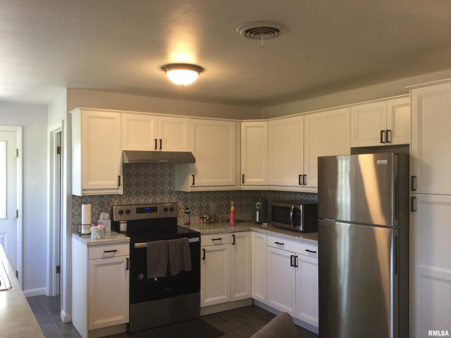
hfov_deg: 58.4
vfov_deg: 45.4
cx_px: 226
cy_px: 169
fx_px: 404
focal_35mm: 31
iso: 80
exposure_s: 1/30
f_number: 2.4
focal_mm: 3.3
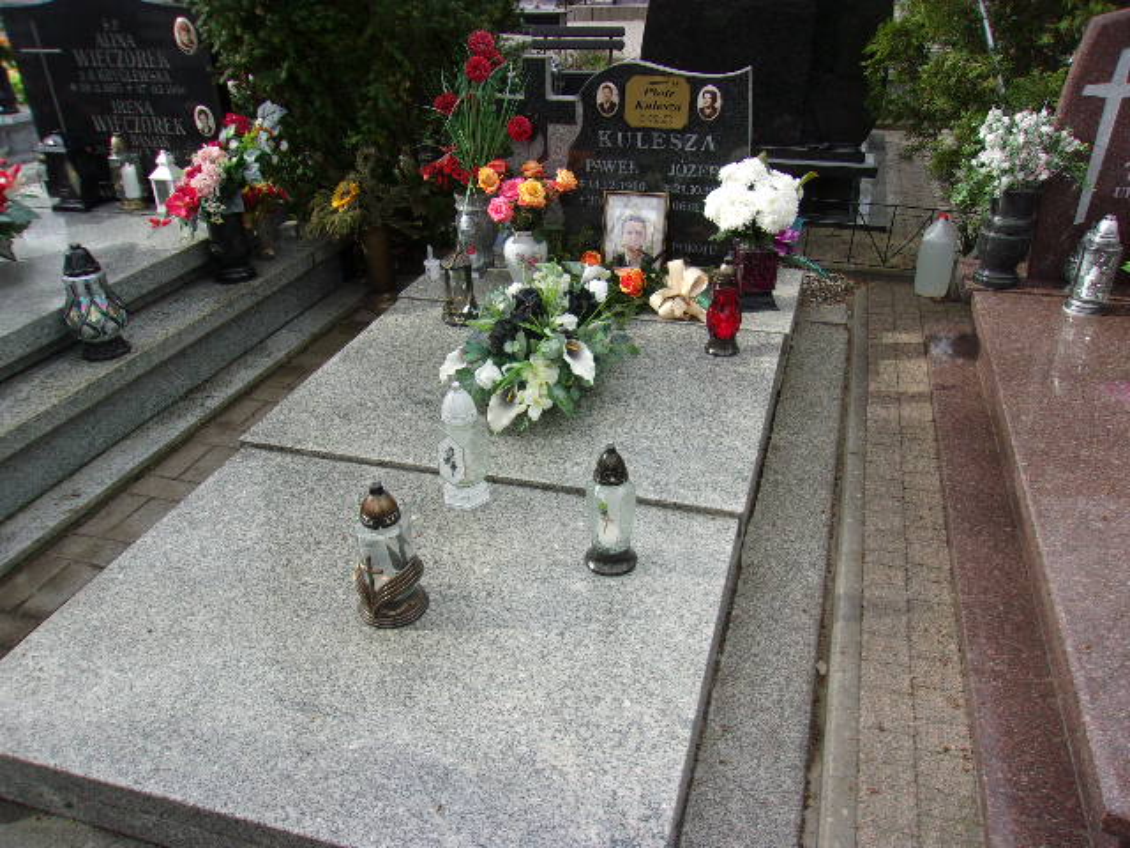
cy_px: 424
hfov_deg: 65.3
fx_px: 881
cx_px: 565
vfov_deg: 51.4
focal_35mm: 27
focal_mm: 4.9
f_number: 3
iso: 80
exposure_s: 1/350
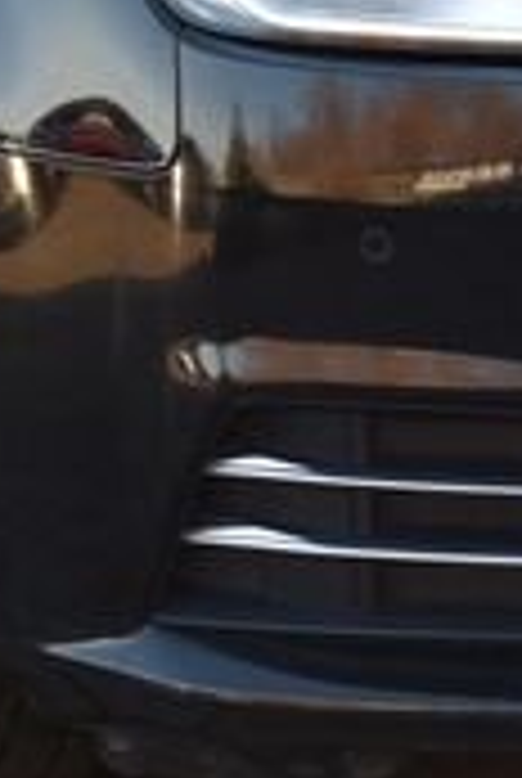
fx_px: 7430
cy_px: -193
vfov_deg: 6.0
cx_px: 216
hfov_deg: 4.0
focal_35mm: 343
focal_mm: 58
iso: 500
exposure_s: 1/160
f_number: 6.3
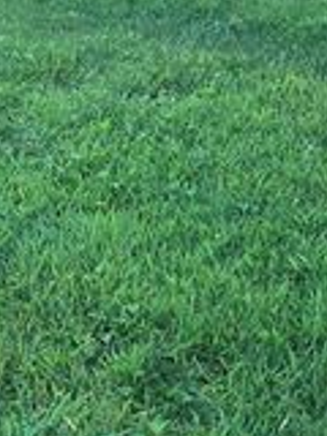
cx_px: 52
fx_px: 1474
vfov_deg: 15.7
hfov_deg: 12.6
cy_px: -187
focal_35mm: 117
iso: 32
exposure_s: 1/121
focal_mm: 3.99
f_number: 1.8
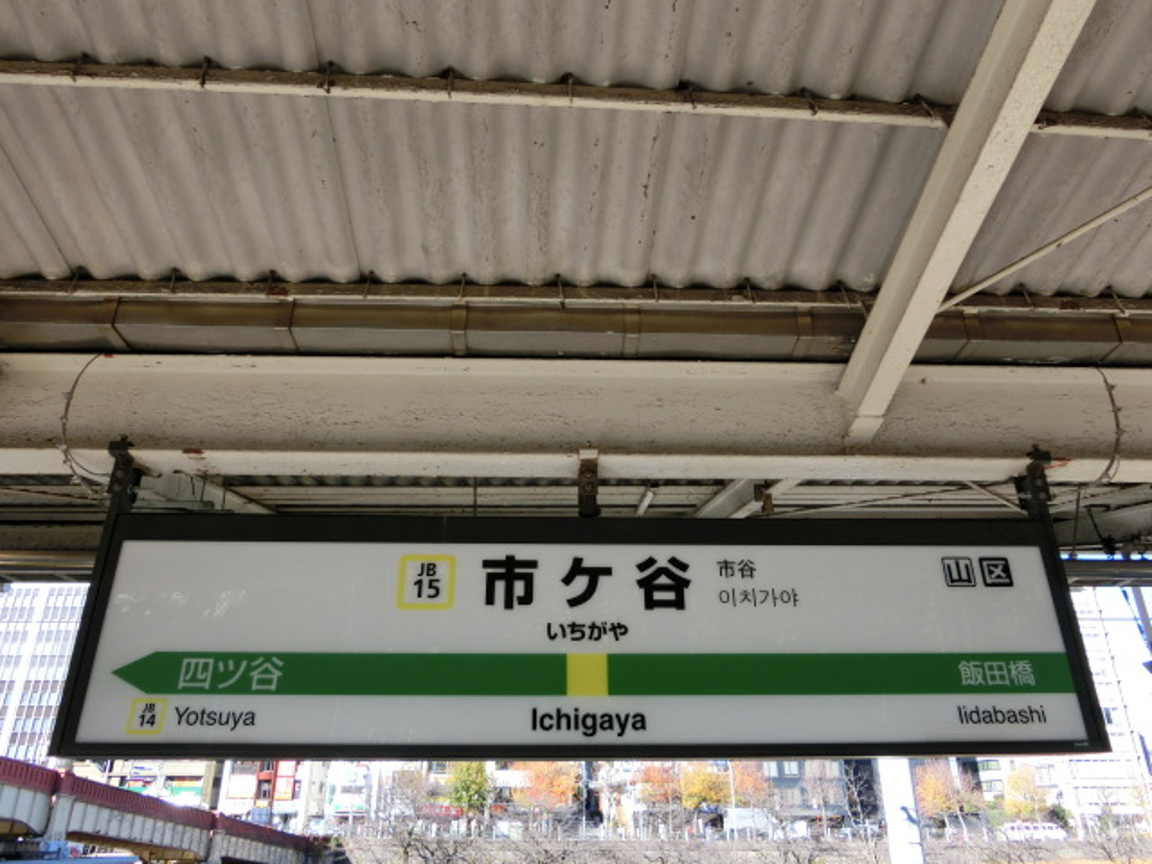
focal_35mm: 25
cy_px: 432
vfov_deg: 54.9
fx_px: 832
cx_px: 576
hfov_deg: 69.4
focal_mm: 4.5
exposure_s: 1/250
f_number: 3.5
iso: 80
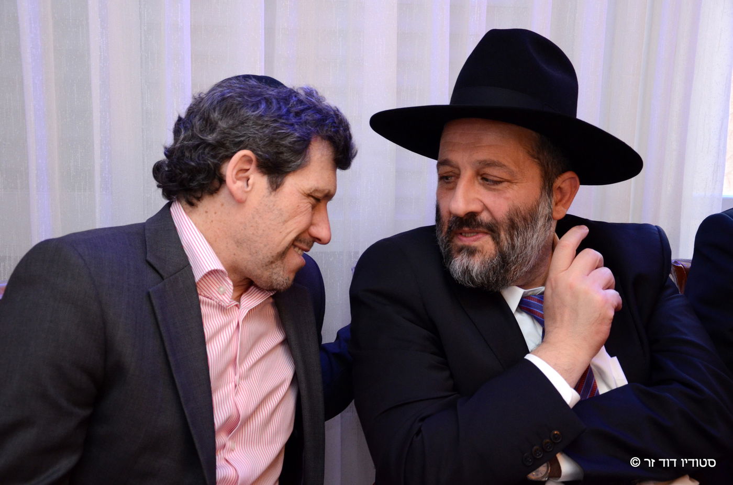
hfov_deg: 39.0
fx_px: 1036
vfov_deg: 26.4
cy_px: 242
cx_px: 366
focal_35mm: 51
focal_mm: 34
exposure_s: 1/125
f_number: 4.2
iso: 1600
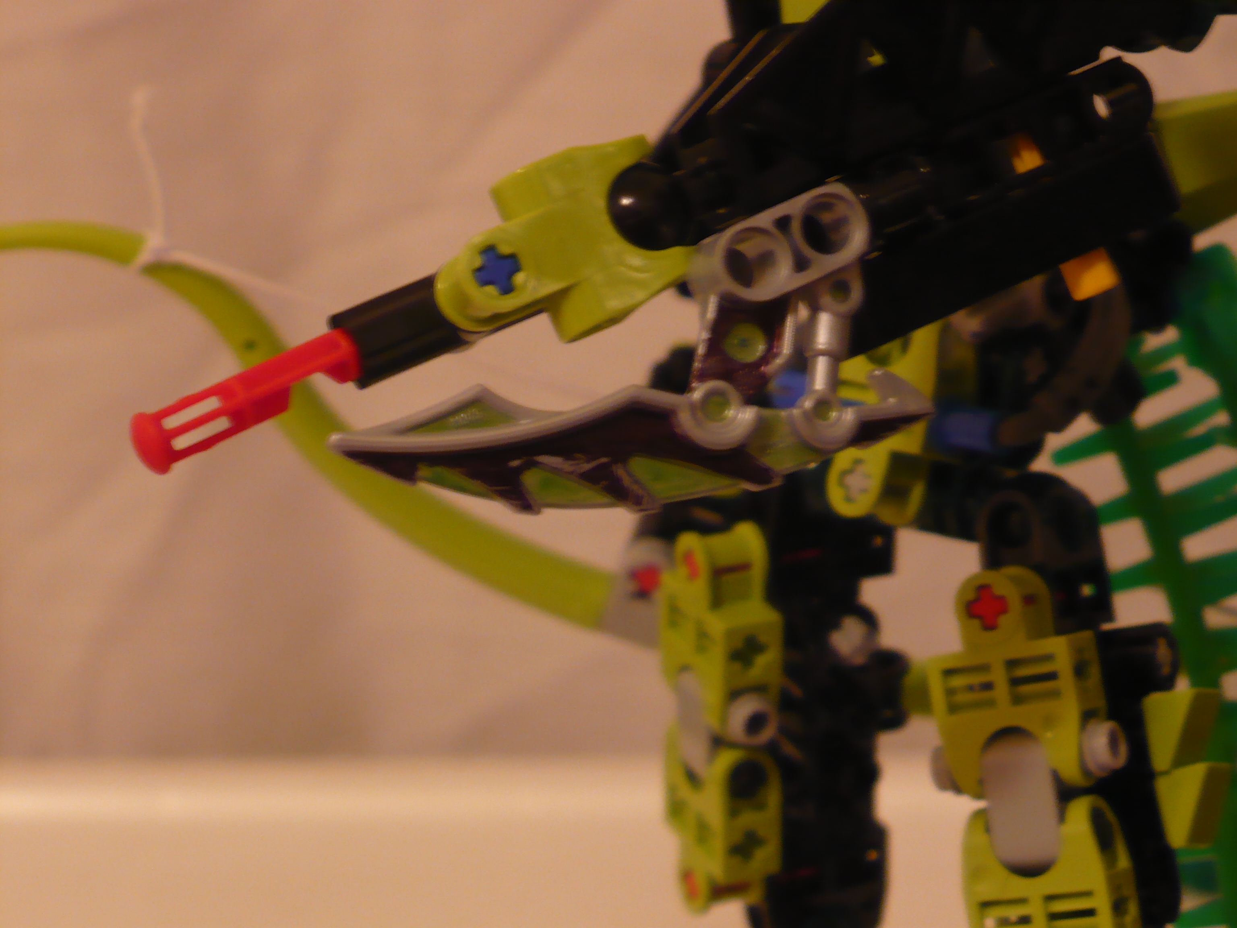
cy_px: 464
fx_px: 4217
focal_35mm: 118
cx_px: 618
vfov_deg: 12.6
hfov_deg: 16.7
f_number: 3.7
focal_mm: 19.4
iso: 200
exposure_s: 1/1.3
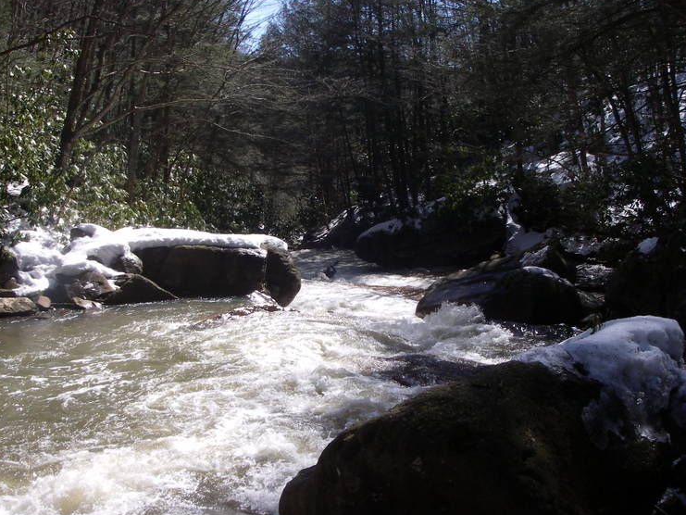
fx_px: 813
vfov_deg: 35.1
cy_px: 269
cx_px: 323
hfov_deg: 45.7
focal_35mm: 41
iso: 80
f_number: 6.6
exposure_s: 1/160
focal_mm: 6.3
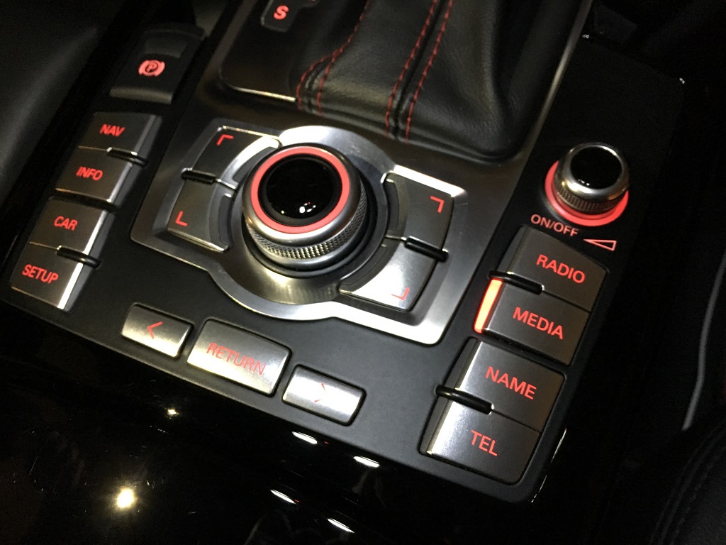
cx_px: 363
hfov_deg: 61.7
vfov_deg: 48.2
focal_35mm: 29
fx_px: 608
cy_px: 272
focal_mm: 4.15
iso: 400
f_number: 2.2
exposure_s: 1/17
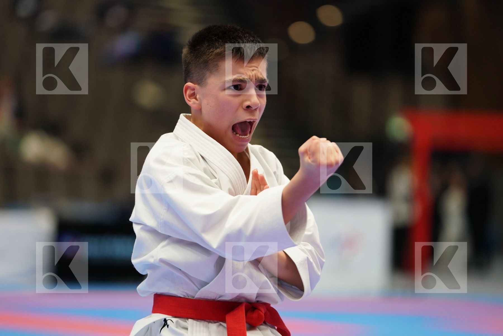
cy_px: 168
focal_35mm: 200
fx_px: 2794
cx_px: 252
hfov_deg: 10.3
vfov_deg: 6.9
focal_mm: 200
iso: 1600
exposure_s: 1/500
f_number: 2.8
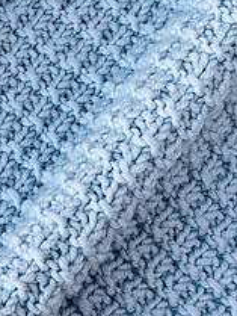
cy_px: 29
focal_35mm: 147
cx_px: -71
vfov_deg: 13.3
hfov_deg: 9.9
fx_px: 1341
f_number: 1.78
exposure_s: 1/75
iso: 100
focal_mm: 6.76
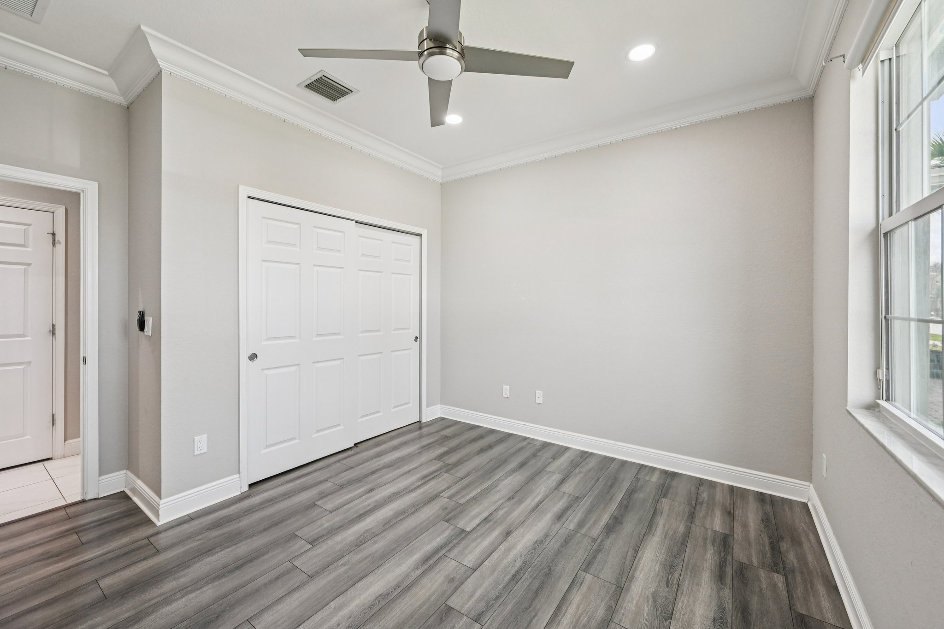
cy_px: 314
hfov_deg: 104.3
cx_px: 472
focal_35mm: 14
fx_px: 367
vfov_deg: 81.2
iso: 1600
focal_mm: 14
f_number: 8
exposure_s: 1/125
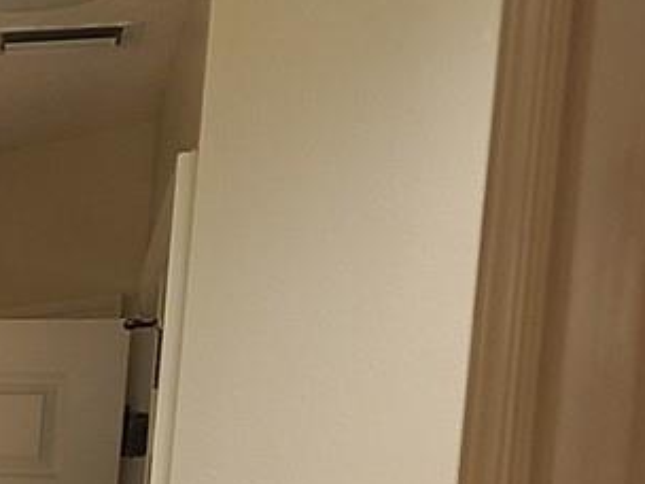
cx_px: -972
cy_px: 718
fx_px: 2553
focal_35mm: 137
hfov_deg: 11.5
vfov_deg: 10.5
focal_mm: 5.4
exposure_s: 1/60
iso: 100
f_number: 1.8
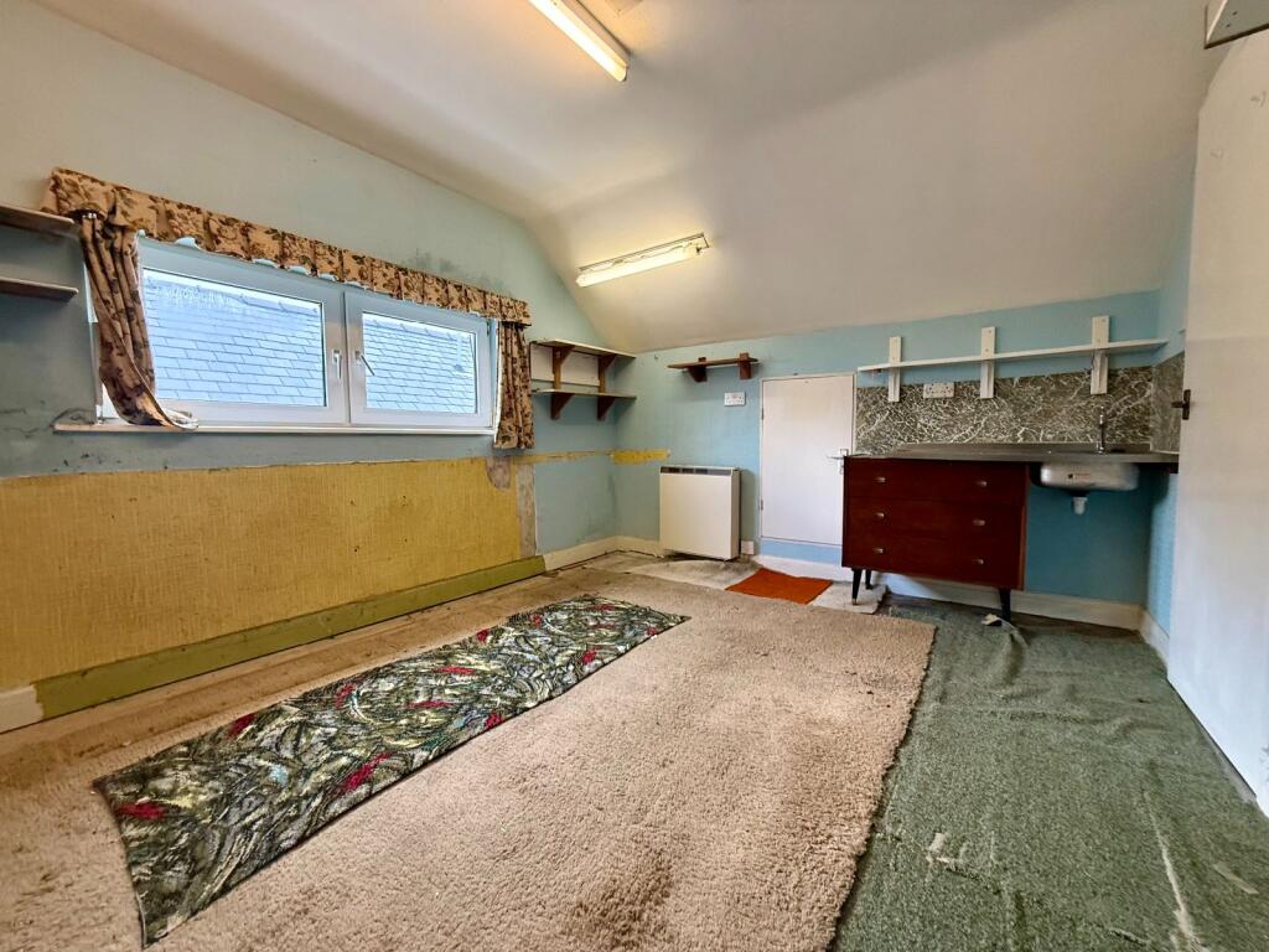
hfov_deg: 102.1
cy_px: 476
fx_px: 513
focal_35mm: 14
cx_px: 634
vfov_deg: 85.7
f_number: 2.2
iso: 250
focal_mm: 2.22
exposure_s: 1/100
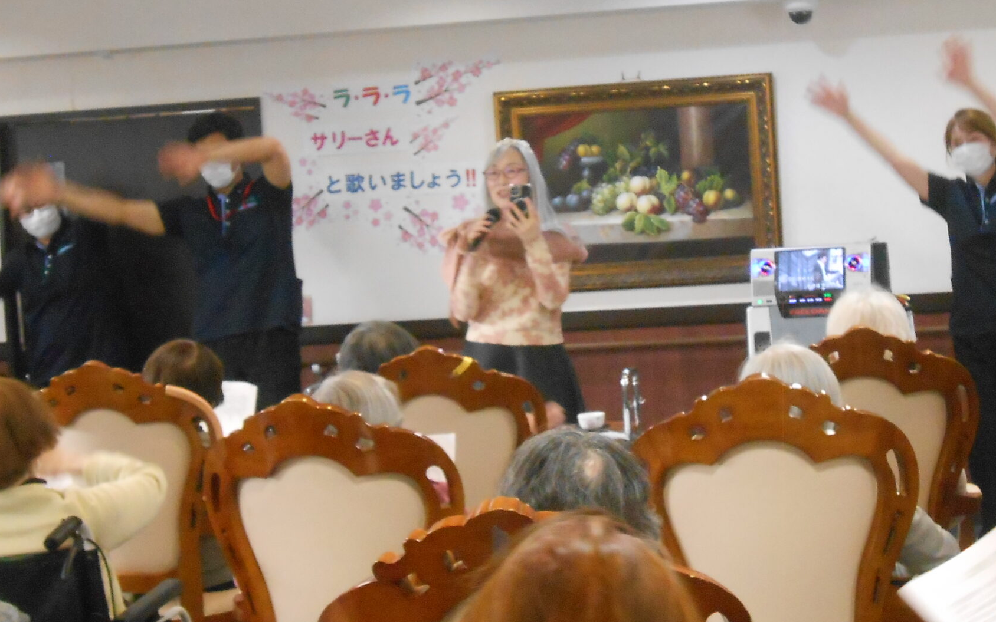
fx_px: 2443
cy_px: 282
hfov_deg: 23.0
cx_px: 616
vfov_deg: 14.5
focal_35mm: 90
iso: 800
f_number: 5.2
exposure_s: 1/20
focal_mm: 10
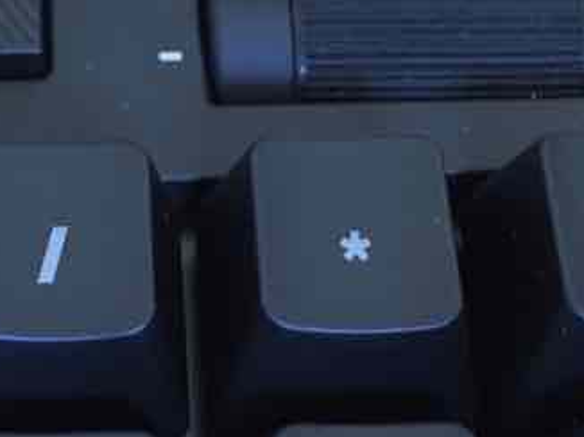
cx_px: 93
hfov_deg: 21.7
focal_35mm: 89
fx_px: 1500
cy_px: 97
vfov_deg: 16.5
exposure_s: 1/20
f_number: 2.2
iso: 250
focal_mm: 4.15
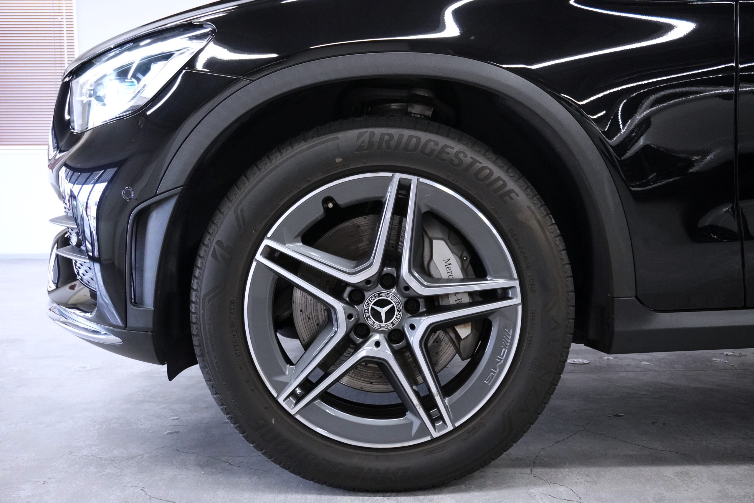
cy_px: 252
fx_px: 785
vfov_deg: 35.5
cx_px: 377
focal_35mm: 38
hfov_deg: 51.3
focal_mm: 25
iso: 5000
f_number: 4.5
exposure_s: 1/160
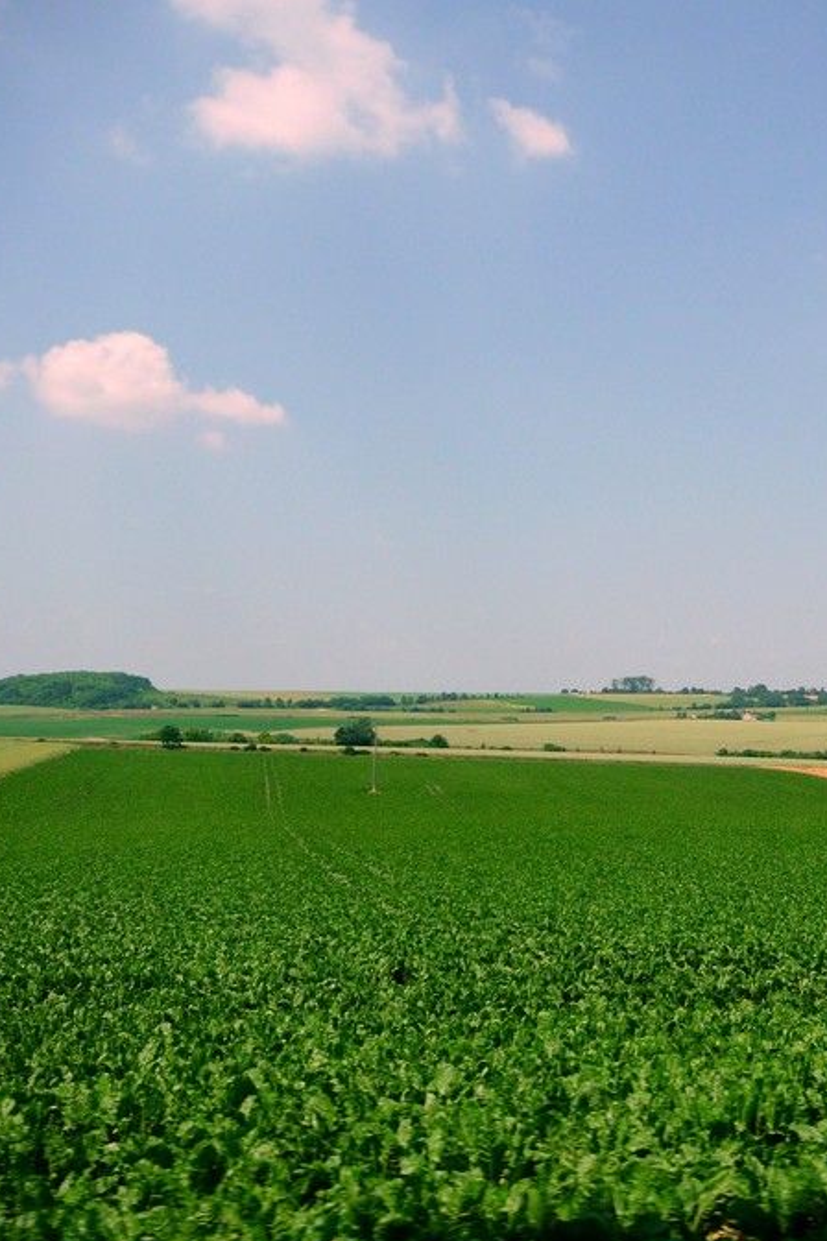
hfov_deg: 32.2
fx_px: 1344
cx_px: 777
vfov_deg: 49.6
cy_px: 621
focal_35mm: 39
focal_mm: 4.7
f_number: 3.3
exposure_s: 1/1000
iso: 100
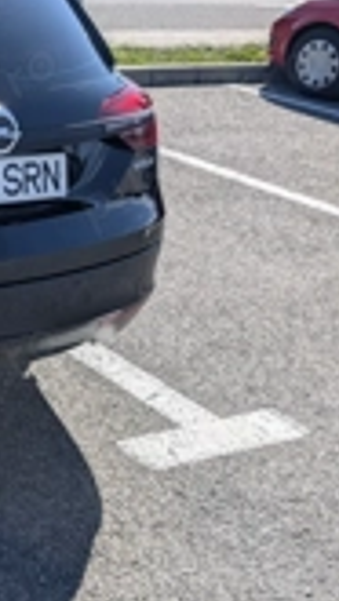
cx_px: -190
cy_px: 193
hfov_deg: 17.1
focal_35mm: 63
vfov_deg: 33.0
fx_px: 1005
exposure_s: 1/1996
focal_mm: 6.9
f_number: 1.68
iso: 21
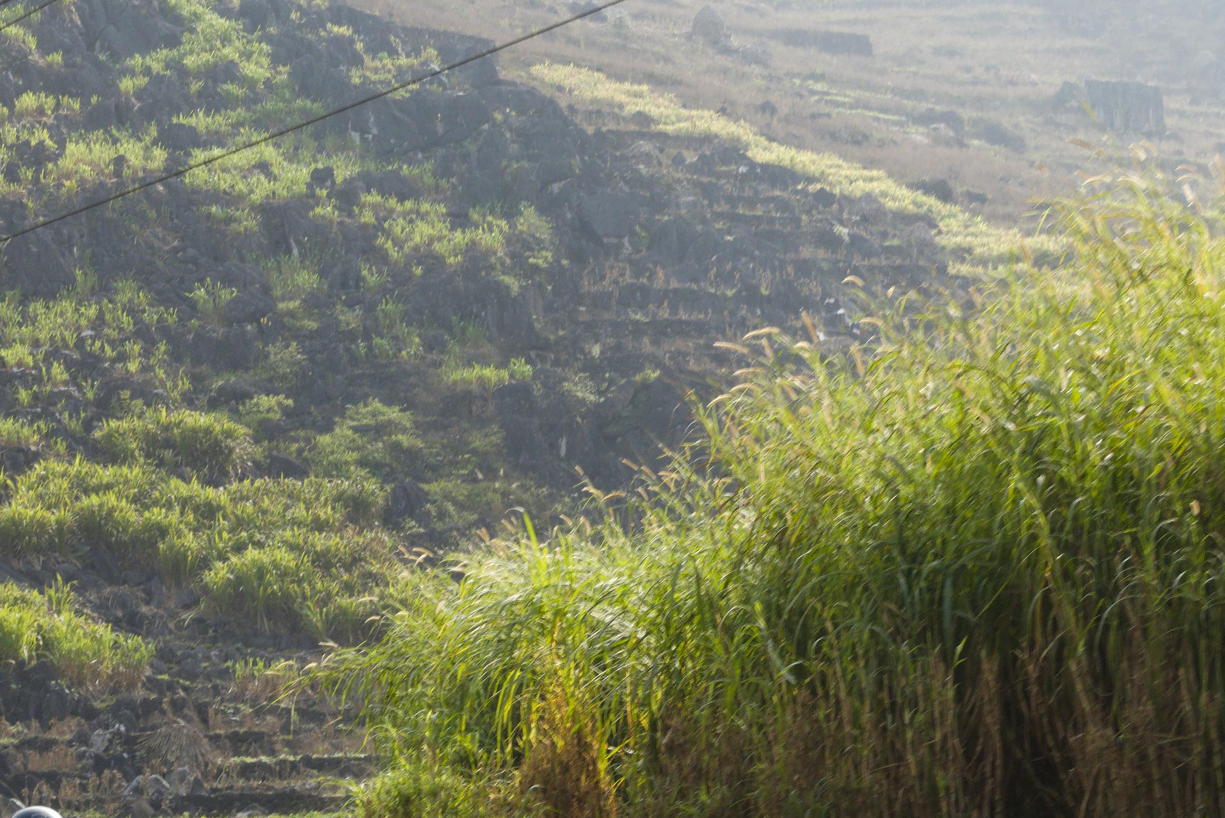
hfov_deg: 15.1
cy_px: 327
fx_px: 4596
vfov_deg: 10.2
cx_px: 917
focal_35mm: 135
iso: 125
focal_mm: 20.81
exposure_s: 1/160
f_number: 5.6
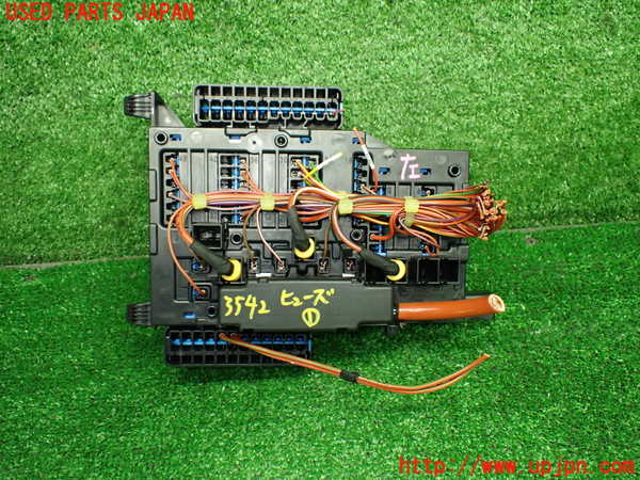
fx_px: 555
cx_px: 320
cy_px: 240
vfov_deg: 46.8
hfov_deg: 60.0
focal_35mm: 30
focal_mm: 5.4
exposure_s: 1/125
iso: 800
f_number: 2.3
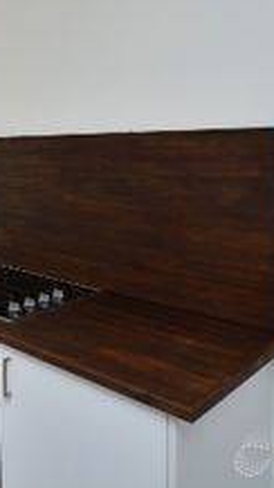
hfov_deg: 27.0
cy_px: 147
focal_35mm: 34
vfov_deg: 56.3
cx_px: -112
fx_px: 439
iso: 200
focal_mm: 10
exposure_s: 1/100
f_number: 5
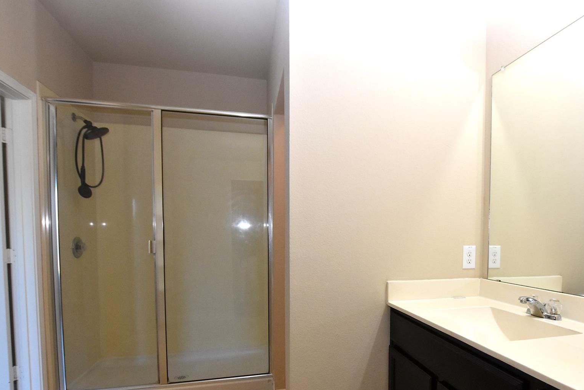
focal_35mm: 20
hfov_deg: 83.2
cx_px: 344
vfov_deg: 60.8
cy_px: 253
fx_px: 324
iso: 1600
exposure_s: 1/200
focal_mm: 10
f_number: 5.6
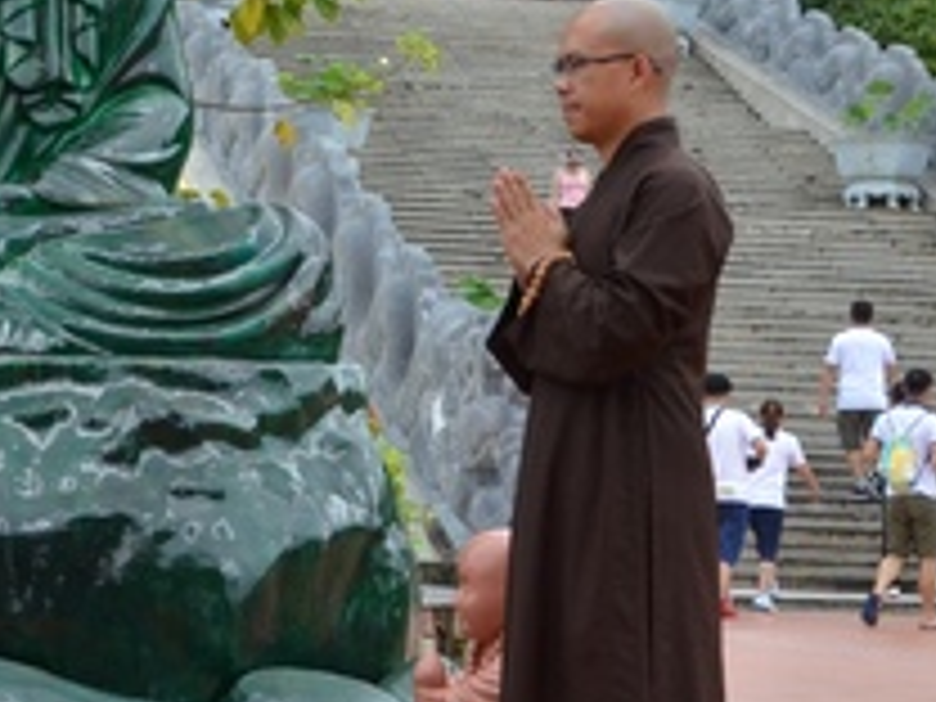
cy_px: 151
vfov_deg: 13.6
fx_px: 2920
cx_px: 68
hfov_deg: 17.9
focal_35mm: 108
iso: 1000
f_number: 13
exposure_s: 1/640
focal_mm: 24
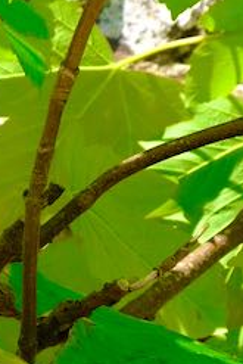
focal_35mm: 223
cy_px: 231
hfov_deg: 6.1
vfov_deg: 9.2
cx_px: -171
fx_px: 2255
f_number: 7.1
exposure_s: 1/250
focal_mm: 28.9
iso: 800
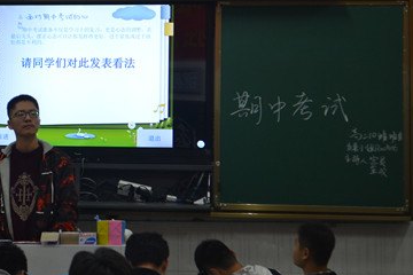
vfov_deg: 12.4
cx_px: 83
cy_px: 74
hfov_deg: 18.4
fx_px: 1262
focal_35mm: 110
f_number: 5.3
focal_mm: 44
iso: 400
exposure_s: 1/20
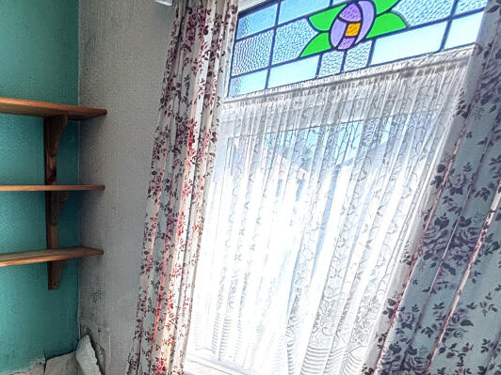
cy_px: 359
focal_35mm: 25
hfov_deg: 60.7
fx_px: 362
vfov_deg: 47.4
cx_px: 67
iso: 50
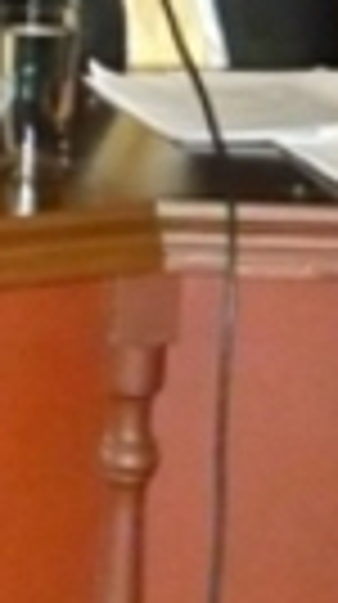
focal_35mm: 172
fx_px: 2751
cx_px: -915
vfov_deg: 12.3
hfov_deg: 6.1
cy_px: -104
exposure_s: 1/30
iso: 1000
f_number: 2.8
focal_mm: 5.5
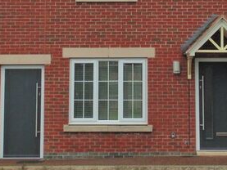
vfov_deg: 17.0
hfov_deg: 22.7
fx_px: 564
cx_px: 139
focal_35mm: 86
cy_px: 32
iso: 100
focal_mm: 6.2
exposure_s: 1/500
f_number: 3.4
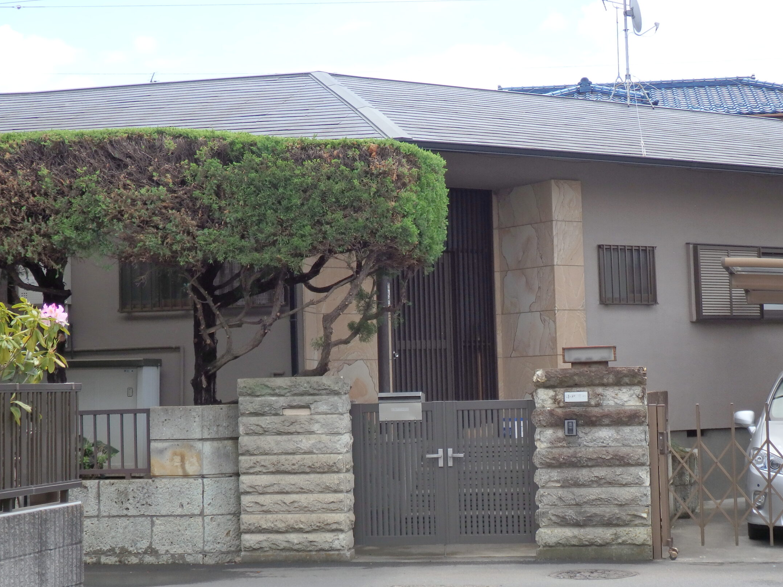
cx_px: 441
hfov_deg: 27.4
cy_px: 333
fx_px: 1606
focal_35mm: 71
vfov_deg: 20.7
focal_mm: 10.8
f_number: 4.2
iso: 125
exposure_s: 1/500
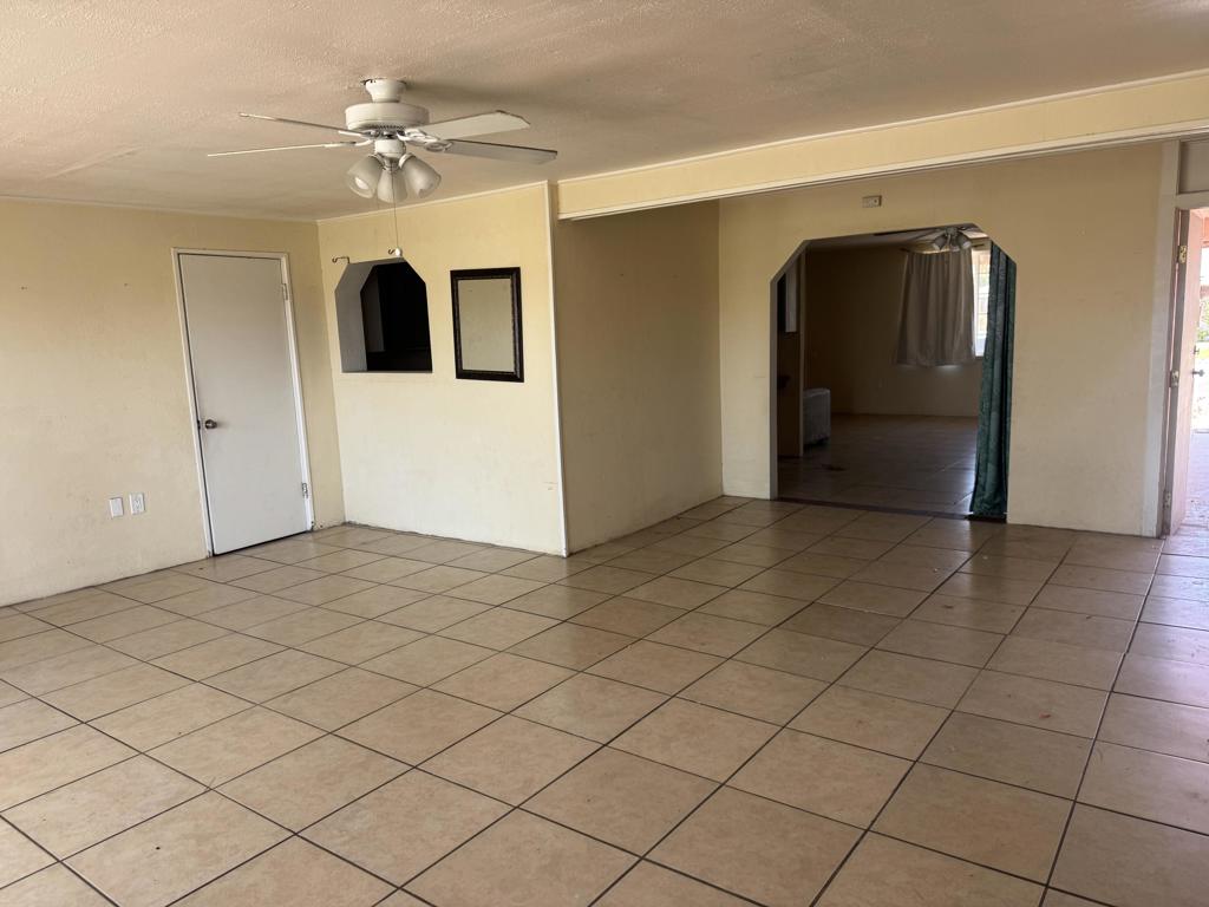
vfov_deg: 56.8
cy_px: 454
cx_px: 604
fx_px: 838
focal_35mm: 24
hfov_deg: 71.6
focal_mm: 6.76
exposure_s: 1/121
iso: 125
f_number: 1.78
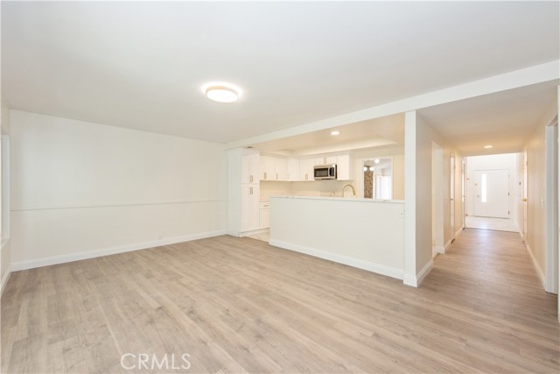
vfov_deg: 81.2
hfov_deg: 104.2
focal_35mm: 14
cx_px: 280
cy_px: 187
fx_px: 218
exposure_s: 1/125
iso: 800
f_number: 5.6
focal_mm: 14
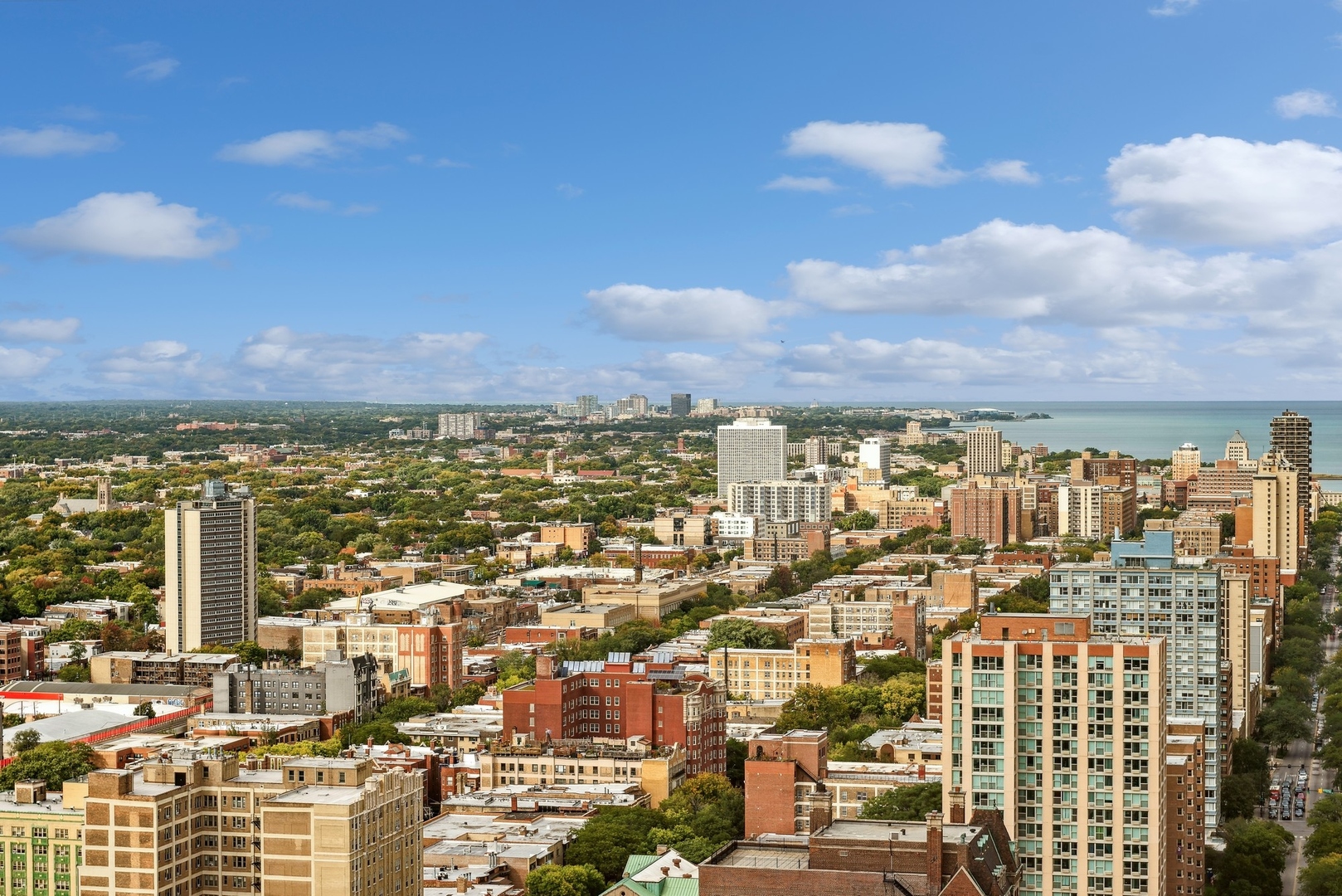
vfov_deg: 19.5
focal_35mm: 70
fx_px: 2610
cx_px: 671
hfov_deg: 28.8
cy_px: 448
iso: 200
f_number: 8
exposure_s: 1/500
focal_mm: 70
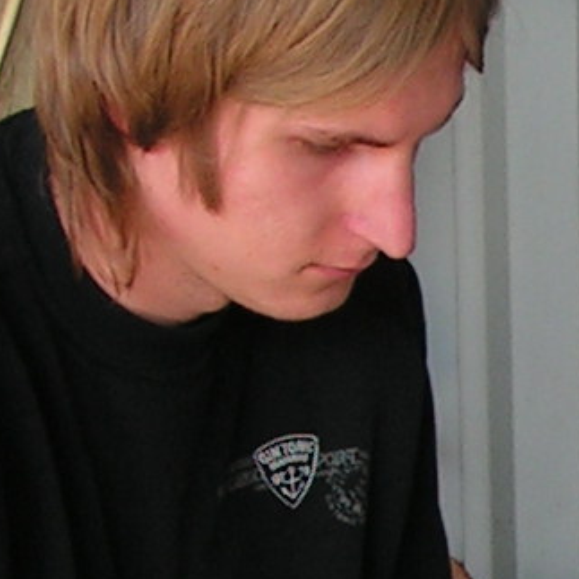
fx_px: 3823
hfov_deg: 8.5
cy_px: 674
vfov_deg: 8.6
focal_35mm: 202
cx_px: 819
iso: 64
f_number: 3.2
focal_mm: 6
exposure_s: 1/100
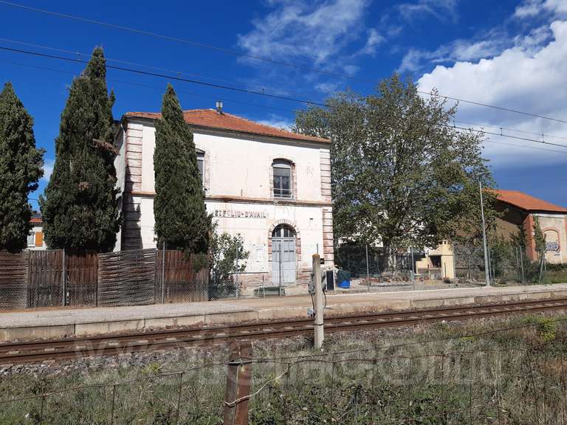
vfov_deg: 53.1
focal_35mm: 26
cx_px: 284
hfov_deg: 67.3
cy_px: 212
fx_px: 426
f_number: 1.7
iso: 40
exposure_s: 1/3195
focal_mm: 3.92
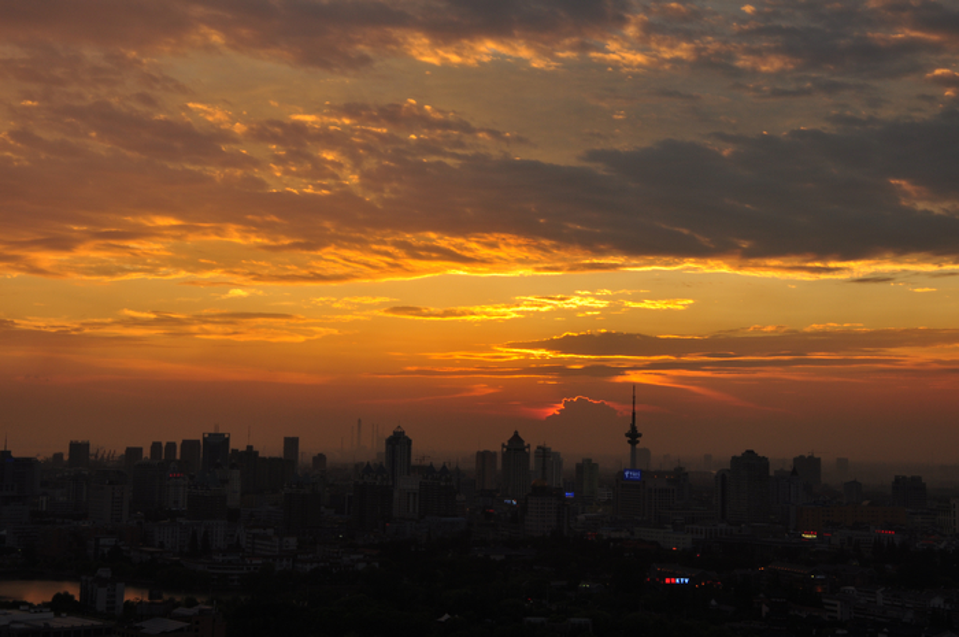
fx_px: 1676
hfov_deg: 31.9
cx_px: 480
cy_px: 318
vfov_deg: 21.5
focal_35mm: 63
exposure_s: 1/10
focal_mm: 42
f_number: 18
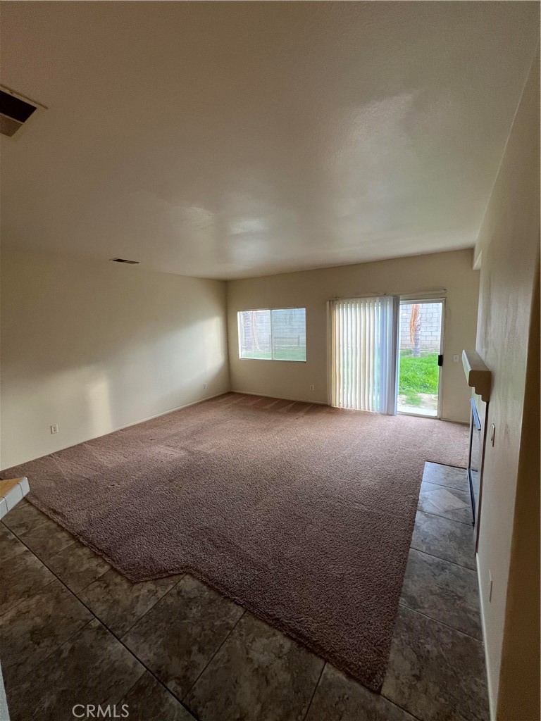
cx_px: 270
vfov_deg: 106.2
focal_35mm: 13
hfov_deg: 89.9
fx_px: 271
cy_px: 360
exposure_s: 1/120
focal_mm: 1.57
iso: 200
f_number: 1.8
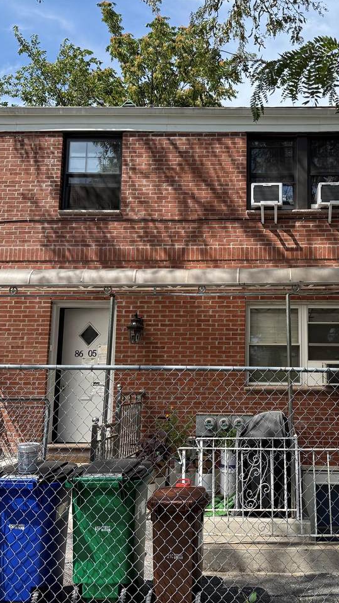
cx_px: 246
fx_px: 559
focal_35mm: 35
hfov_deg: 33.2
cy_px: 301
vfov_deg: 56.6
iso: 100
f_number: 1.78
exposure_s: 1/3425
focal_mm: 6.76
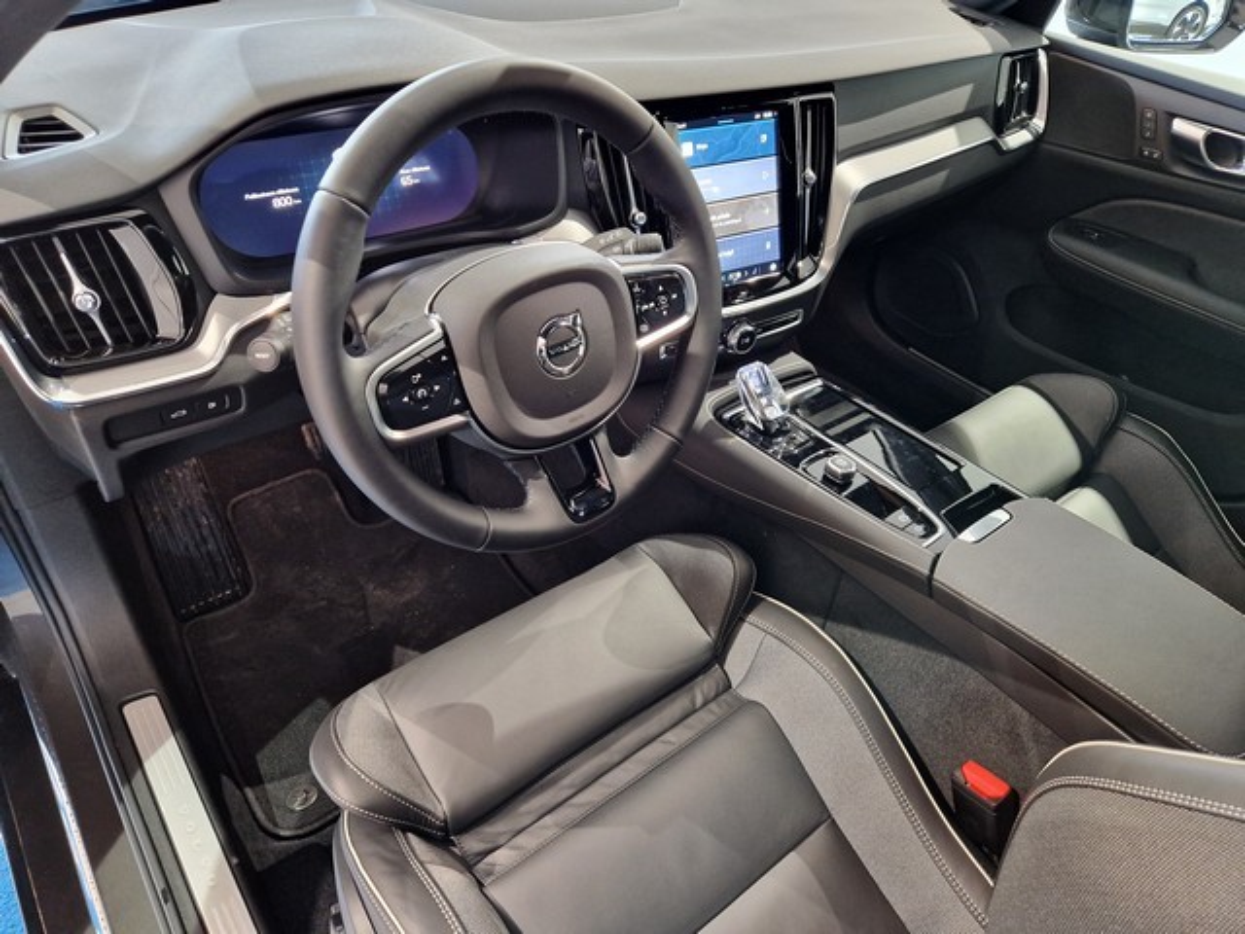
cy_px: 467
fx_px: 827
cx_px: 622
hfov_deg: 73.9
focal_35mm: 23
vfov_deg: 58.9
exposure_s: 1/50
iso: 500
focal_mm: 5.4
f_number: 1.8
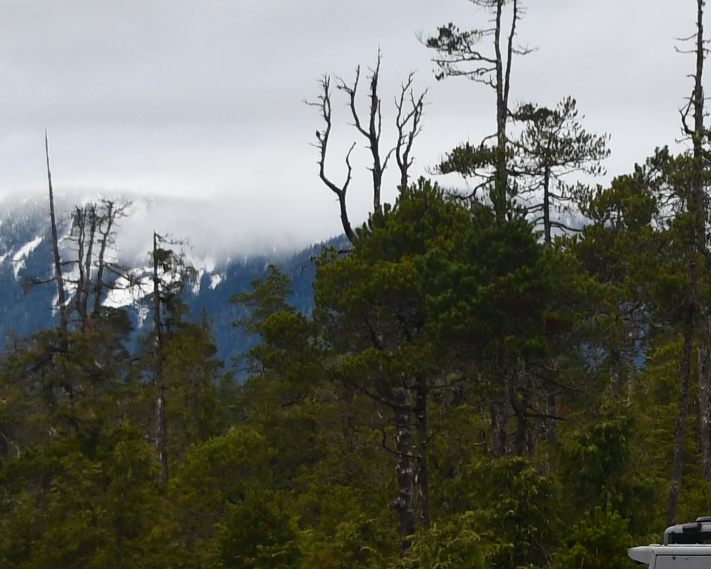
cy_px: 394
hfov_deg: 12.0
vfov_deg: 10.0
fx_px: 3262
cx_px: 994
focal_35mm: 155
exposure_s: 1/250
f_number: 4.5
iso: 400
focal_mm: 26
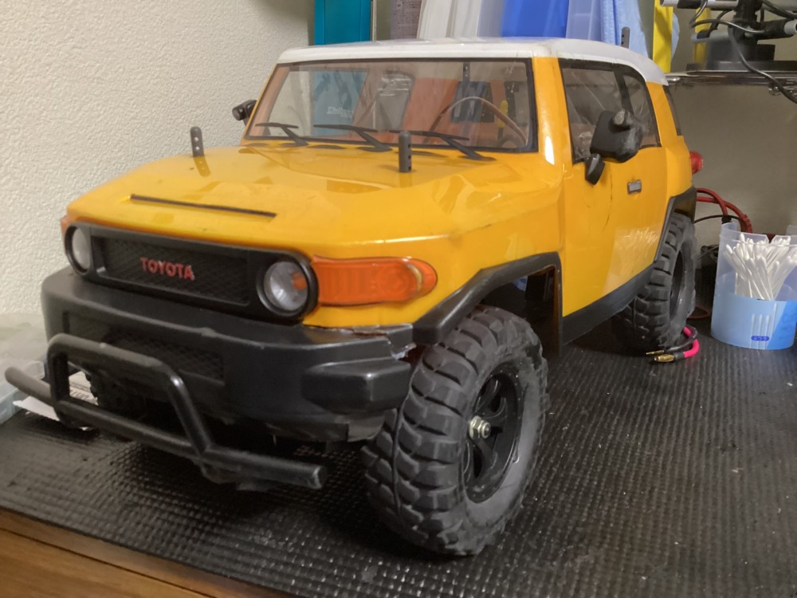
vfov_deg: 45.4
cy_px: 299
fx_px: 714
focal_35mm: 31
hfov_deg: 58.4
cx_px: 398
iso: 320
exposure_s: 1/33
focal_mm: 3.3
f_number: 2.4
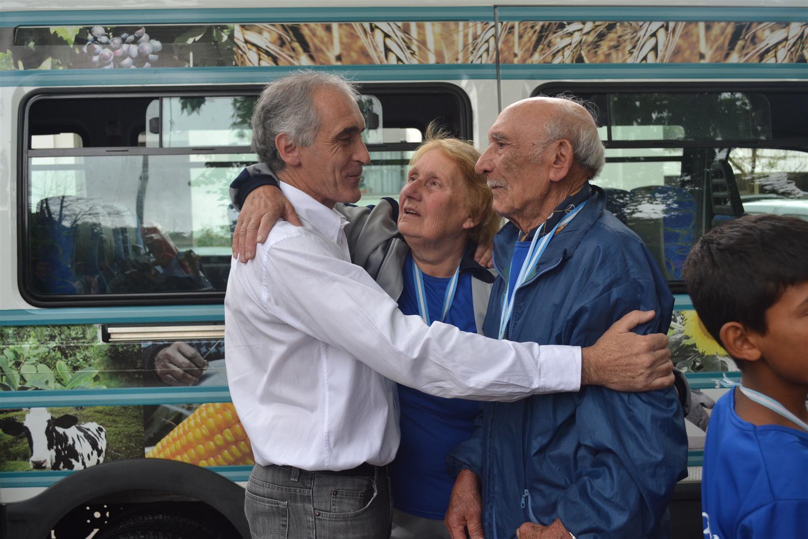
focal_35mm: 42
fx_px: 943
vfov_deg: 31.9
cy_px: 270
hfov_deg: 46.4
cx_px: 404
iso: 280
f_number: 5.6
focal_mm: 28
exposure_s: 1/125
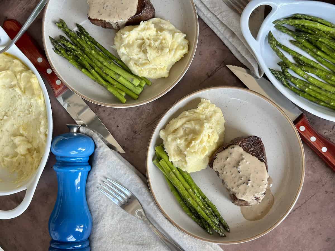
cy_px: 126
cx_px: 168
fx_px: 465
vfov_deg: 30.3
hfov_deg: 39.7
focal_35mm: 48
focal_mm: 6.9
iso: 125
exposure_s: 1/120
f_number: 1.8
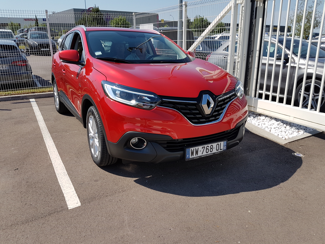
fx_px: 244
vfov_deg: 53.1
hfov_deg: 67.3
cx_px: 162
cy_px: 122
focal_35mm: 26
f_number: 1.7
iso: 40
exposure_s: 1/2200
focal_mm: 4.2
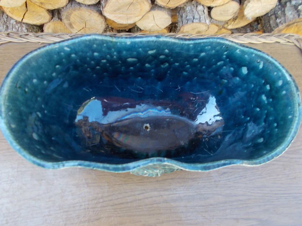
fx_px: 227
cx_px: 151
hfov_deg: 67.3
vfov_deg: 53.1
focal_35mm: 26
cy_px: 113
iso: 80
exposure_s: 1/40
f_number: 3.2
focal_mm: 4.6
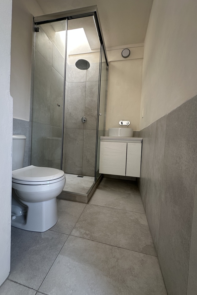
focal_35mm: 15
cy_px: 144
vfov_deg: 100.4
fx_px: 123
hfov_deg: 77.3
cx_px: 95
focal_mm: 2.22
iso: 64
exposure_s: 1/99
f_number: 2.2
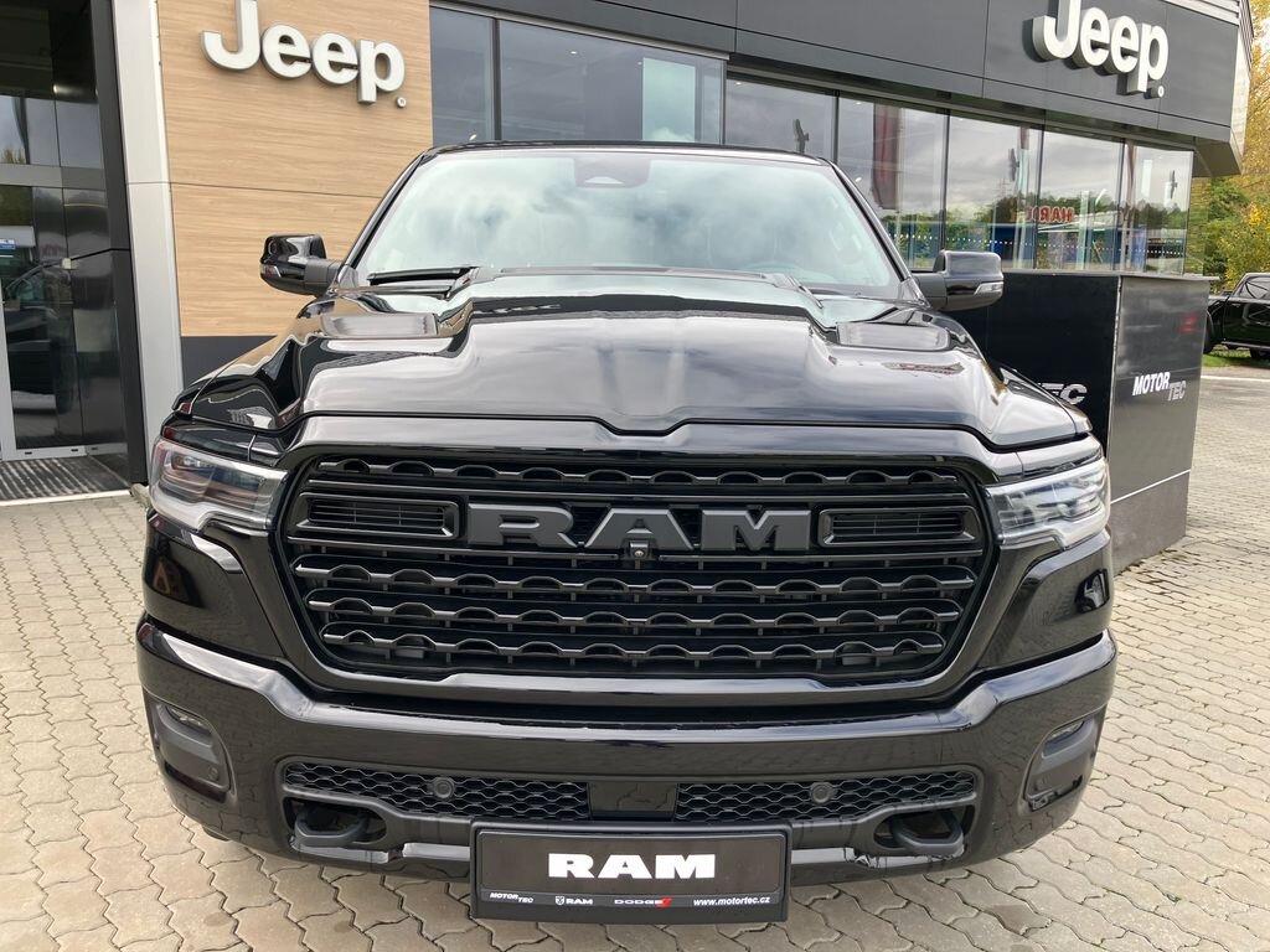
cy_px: 476
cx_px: 635
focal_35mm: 28
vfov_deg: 49.7
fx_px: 1027
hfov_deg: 63.4
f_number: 1.8
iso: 25
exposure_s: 1/236
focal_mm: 3.99
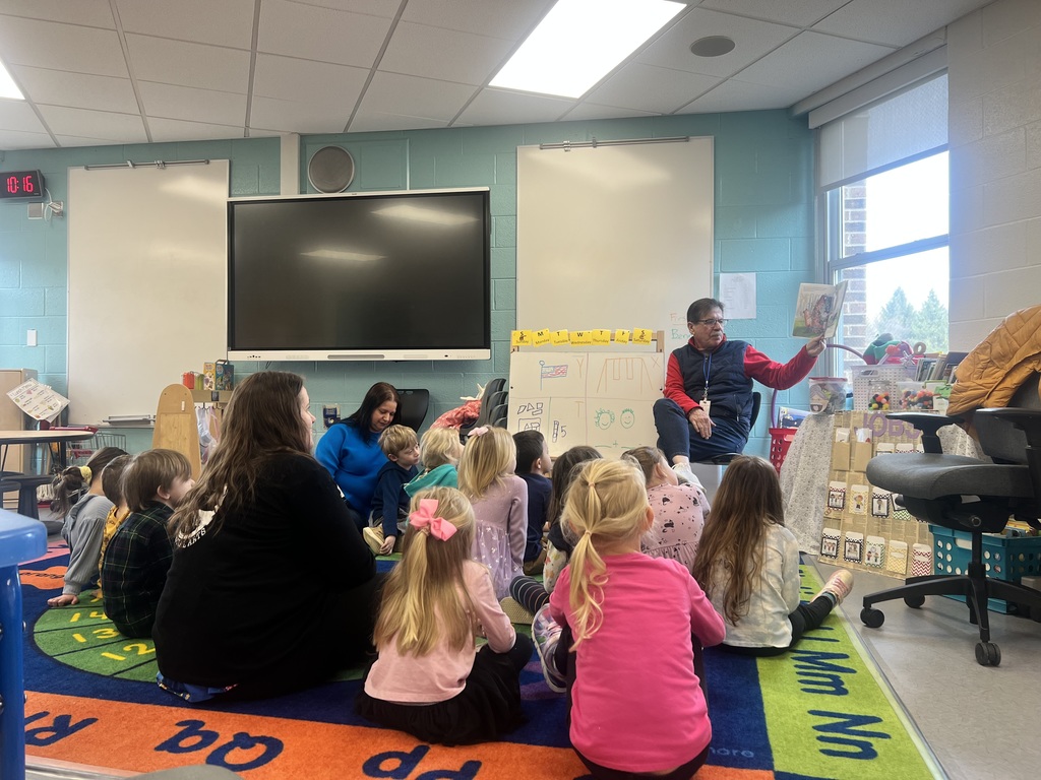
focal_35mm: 26
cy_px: 390
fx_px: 782
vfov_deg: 53.1
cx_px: 520
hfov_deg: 67.3
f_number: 1.5
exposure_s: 1/120
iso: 80
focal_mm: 5.7
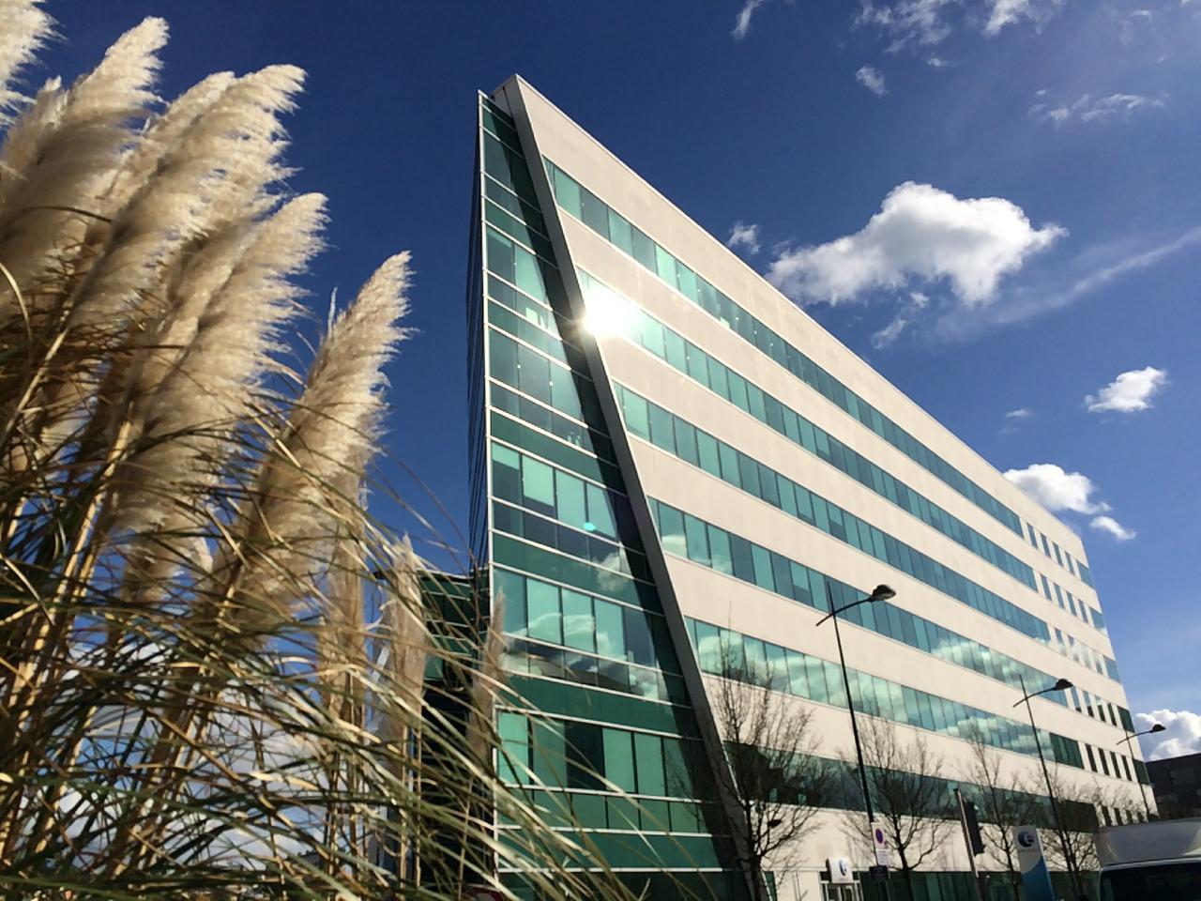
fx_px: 1006
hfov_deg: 61.7
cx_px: 600
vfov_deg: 48.2
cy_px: 450
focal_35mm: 29
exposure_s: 1/5587
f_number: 2.2
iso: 32
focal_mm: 4.15
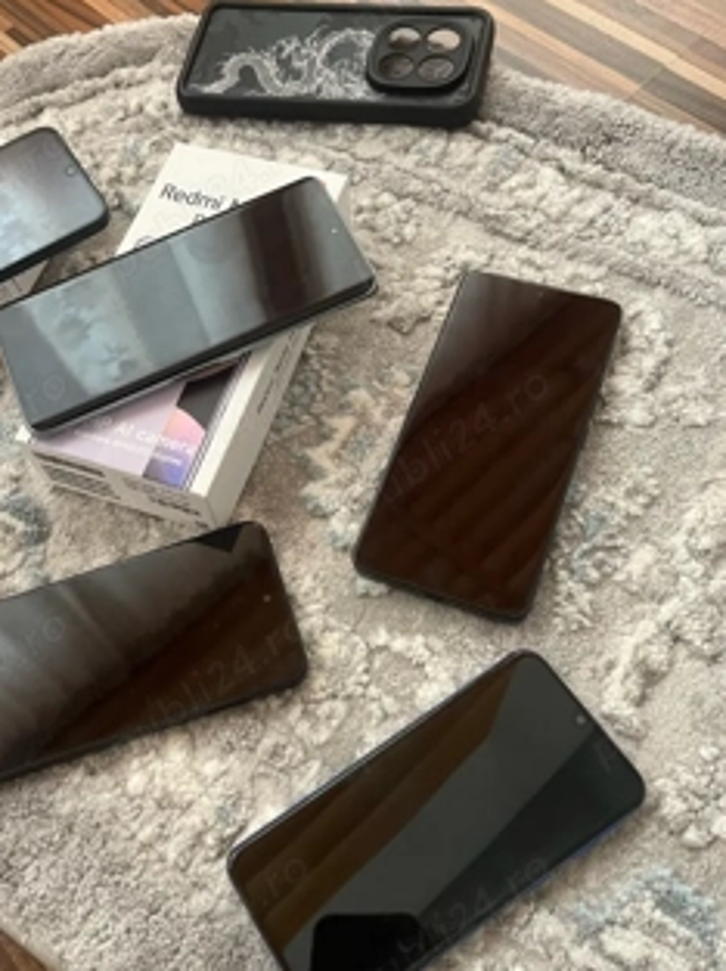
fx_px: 897
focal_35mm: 32
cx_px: 270
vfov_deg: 56.9
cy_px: 484
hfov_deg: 43.7
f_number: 1.6
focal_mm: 5.1
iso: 250
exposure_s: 1/60
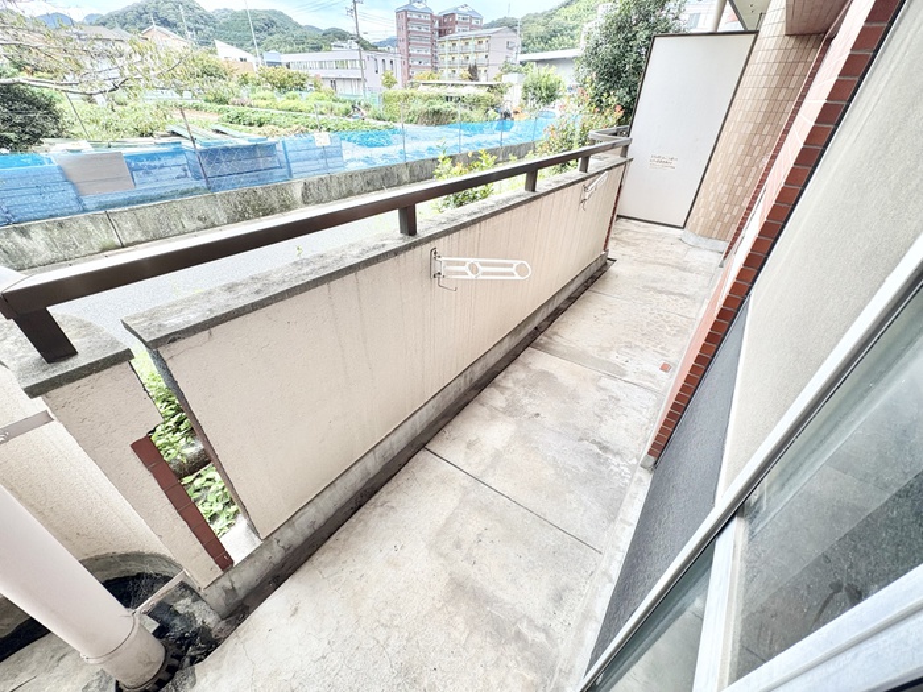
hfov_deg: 102.1
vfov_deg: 85.7
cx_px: 462
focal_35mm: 14
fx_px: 373
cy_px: 346
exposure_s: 1/117
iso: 40
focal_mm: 2.22
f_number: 2.2
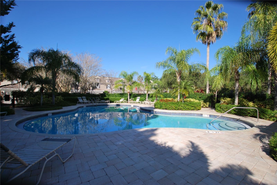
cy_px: 92
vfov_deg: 77.4
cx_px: 138
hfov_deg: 100.3
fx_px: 116
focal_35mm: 15
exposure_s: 1/800
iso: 100
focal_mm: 10
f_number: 3.5
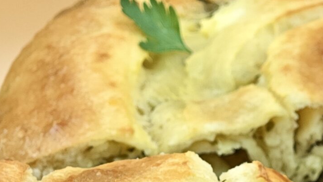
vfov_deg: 5.2
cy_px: 206
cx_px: 390
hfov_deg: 9.1
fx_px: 1996
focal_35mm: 233
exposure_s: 1/100
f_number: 2
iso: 125
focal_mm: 9
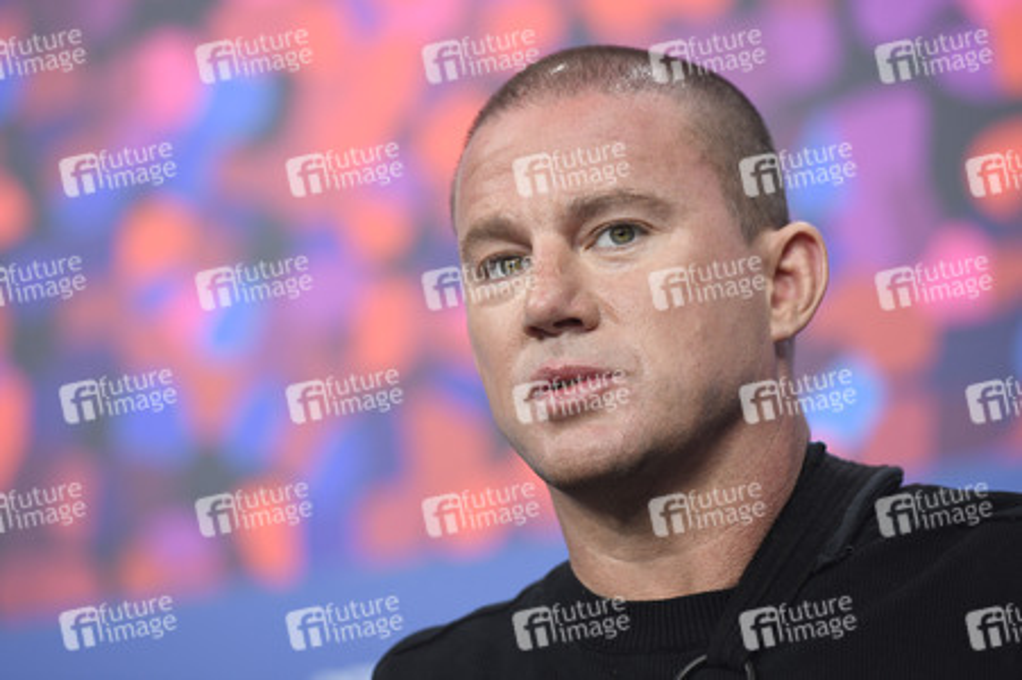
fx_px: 5673
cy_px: 340
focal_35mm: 200
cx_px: 511
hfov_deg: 10.3
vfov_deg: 6.9
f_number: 4
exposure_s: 1/250
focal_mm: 200
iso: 1000
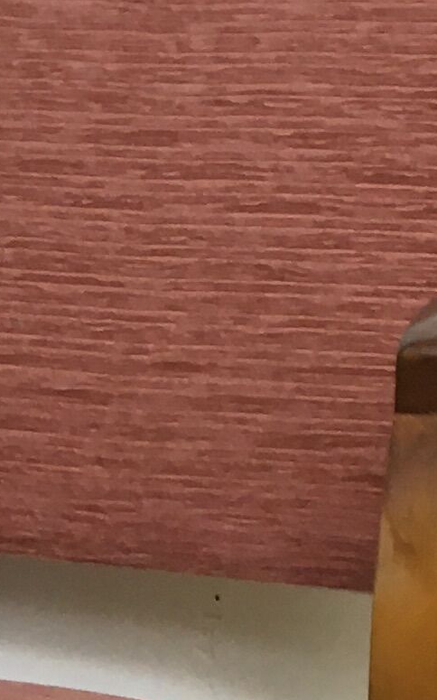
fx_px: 3051
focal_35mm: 160
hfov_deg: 8.1
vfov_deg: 12.3
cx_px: -115
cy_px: 1112
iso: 80
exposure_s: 1/33
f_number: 2.2
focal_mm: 4.15
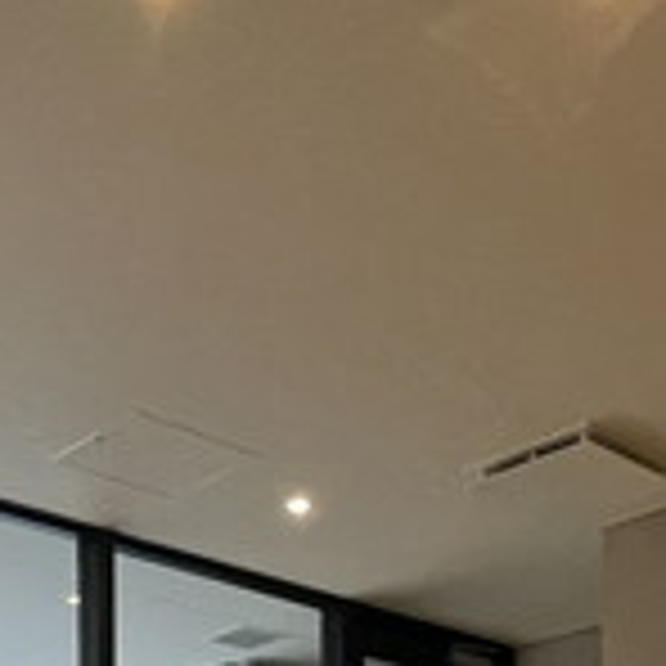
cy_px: 1094
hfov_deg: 25.7
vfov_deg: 20.5
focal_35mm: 67
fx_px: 1458
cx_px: 382
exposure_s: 1/50
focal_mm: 1.55
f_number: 2.4
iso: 500
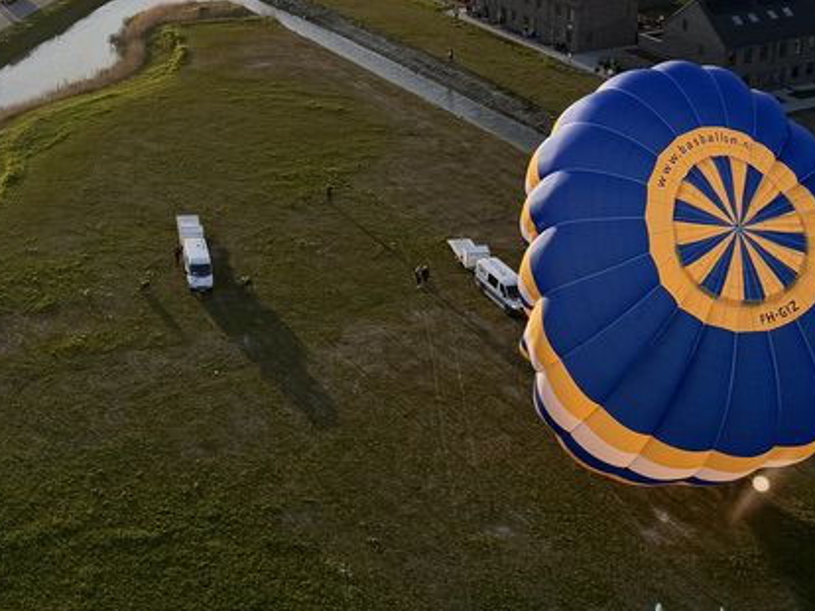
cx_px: 173
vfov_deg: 23.8
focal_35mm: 58
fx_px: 1365
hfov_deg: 32.4
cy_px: -34
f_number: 1.78
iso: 80
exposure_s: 1/3145
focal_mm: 6.76
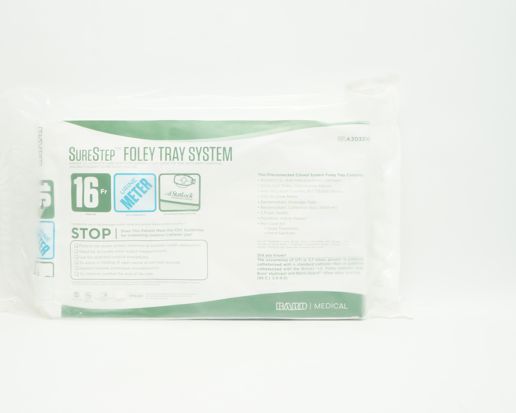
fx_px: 687
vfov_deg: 33.4
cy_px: 209
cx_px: 206
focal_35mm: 45
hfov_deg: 41.0
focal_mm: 26
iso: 400
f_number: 11
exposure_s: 1/13
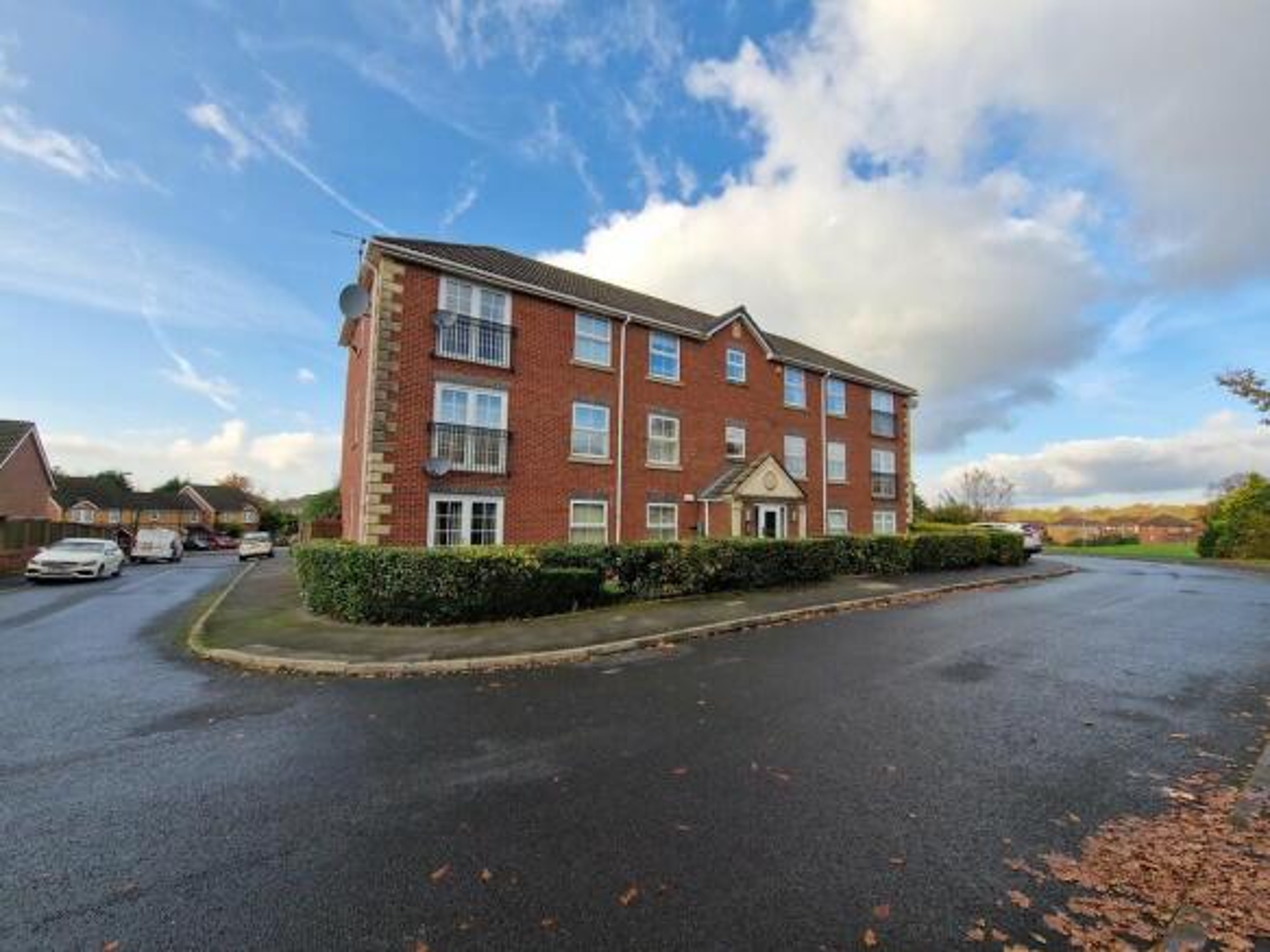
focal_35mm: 13
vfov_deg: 89.9
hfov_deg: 106.2
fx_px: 477
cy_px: 476
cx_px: 635
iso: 50
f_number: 2.2
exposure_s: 1/766
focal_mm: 2.2
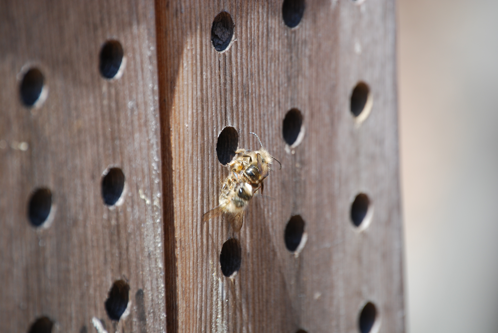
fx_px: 4155
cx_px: 249
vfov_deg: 4.6
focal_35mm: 300
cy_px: 166
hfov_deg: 6.9
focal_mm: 200
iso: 200
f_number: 7.1
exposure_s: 1/125
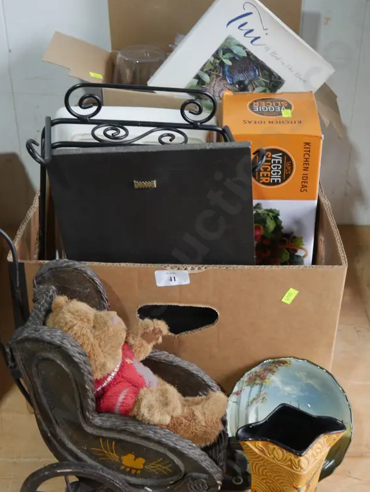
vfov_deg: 37.5
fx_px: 726
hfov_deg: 28.6
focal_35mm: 51
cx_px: 193
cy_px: 246
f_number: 4.1
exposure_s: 1/60
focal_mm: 19
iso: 200
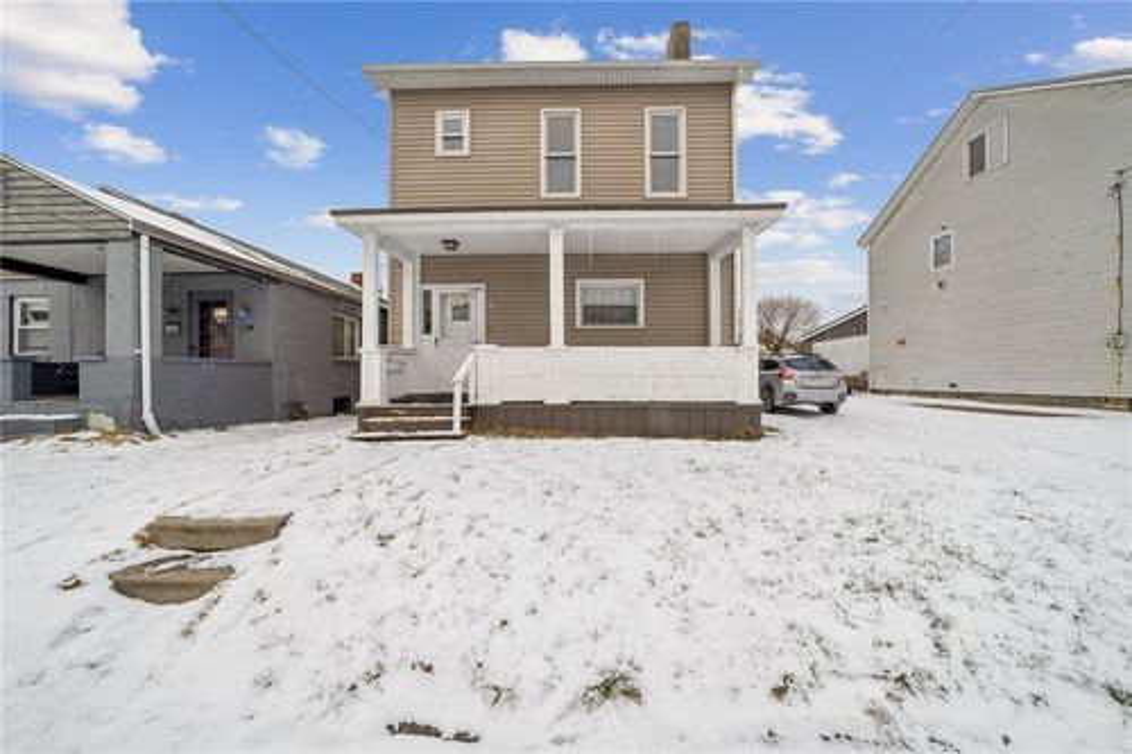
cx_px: 566
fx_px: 377
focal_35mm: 12
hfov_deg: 112.6
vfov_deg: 90.0
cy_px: 377
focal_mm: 12
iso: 50
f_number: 11
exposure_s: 1/20
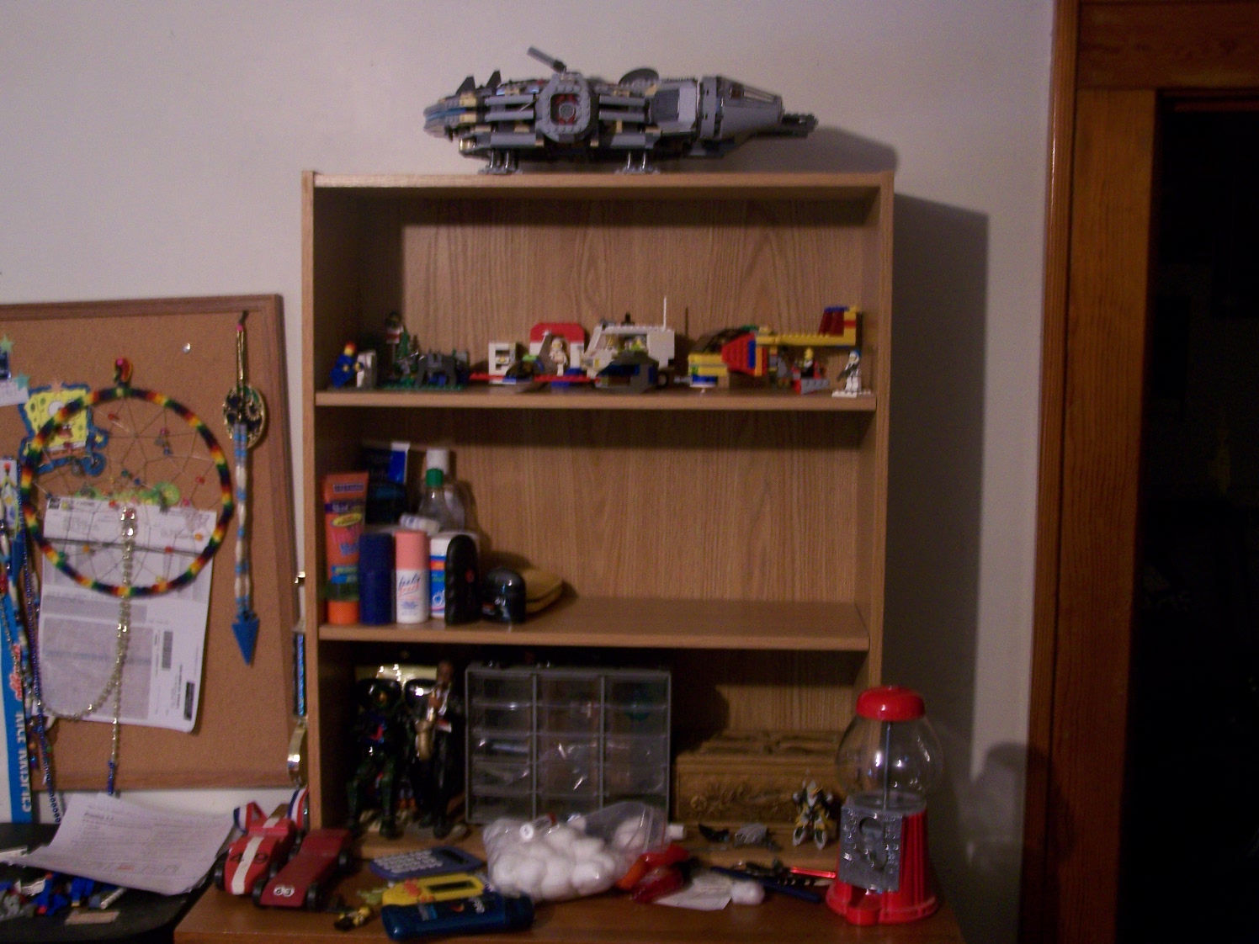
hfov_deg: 39.7
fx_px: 1746
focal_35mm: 48
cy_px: 472
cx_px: 630
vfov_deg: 30.3
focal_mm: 8
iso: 160
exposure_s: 1/8
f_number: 3
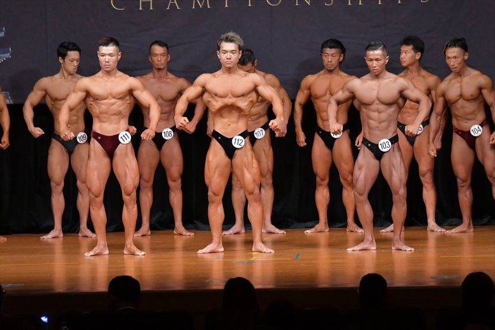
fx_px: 2982
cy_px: 165
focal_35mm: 217
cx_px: 248
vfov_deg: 6.3
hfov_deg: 9.5
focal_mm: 145
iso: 5000
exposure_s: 1/400
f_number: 5.6
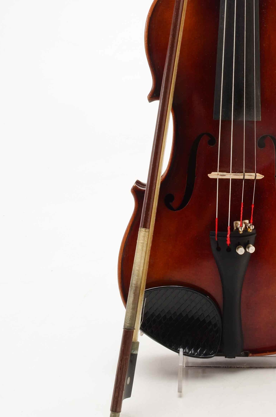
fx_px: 913
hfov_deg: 17.0
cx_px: 223
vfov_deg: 24.9
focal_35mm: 79
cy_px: 40
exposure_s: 1/160
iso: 100
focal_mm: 25
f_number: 20
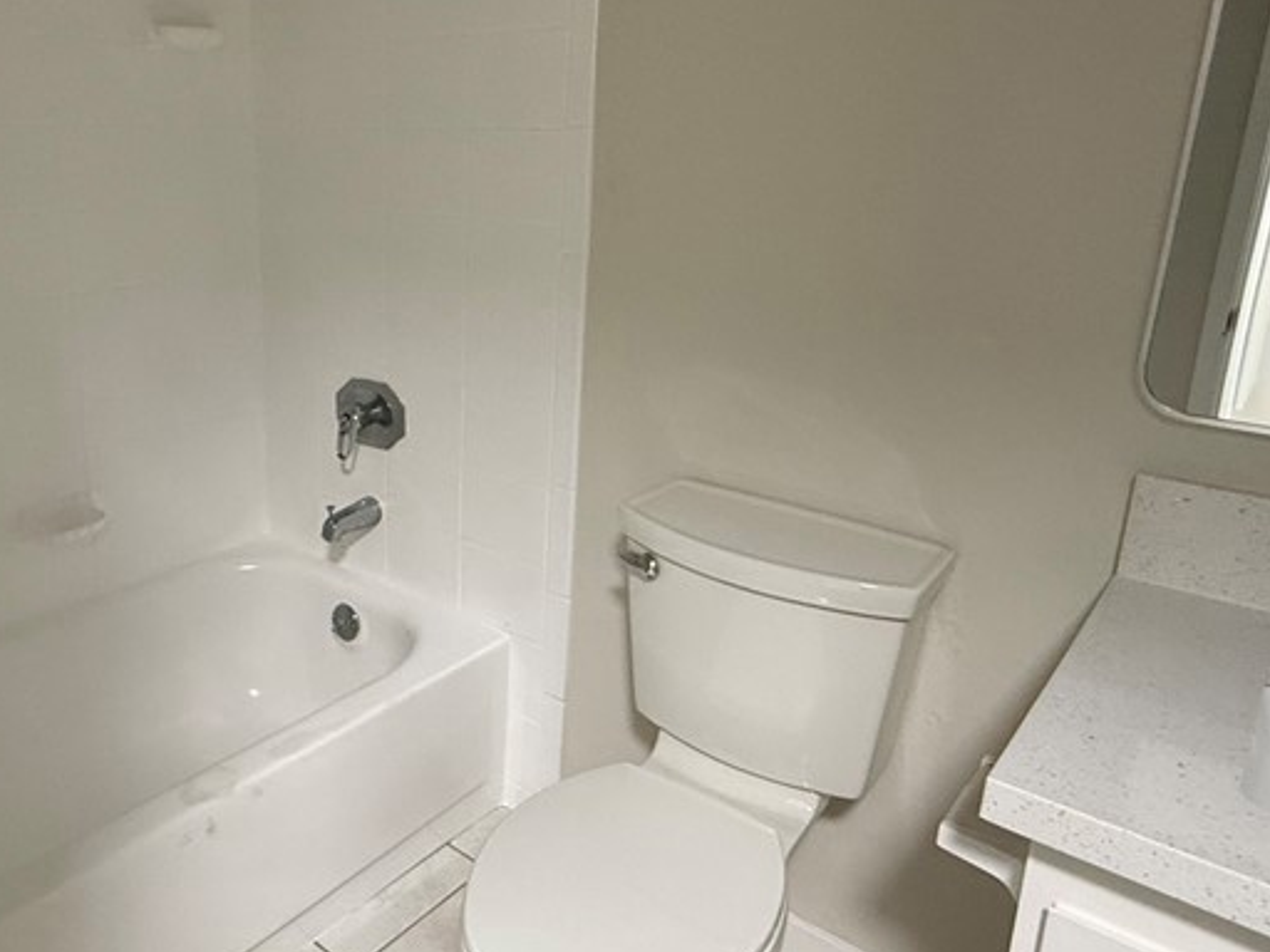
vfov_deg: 49.6
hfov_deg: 62.1
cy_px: 412
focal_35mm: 28
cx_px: 442
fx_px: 1027
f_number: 2.2
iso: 500
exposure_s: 1/60
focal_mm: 2.22
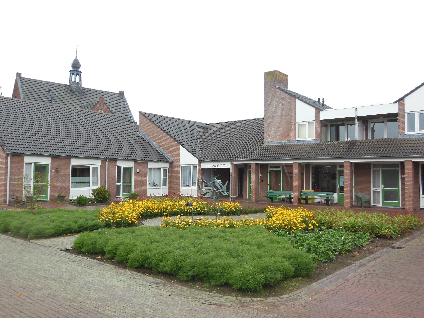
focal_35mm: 29
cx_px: 212
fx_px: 355
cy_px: 159
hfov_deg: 61.7
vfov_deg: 48.2
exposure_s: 1/320
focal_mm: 5.2
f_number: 3.3
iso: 125
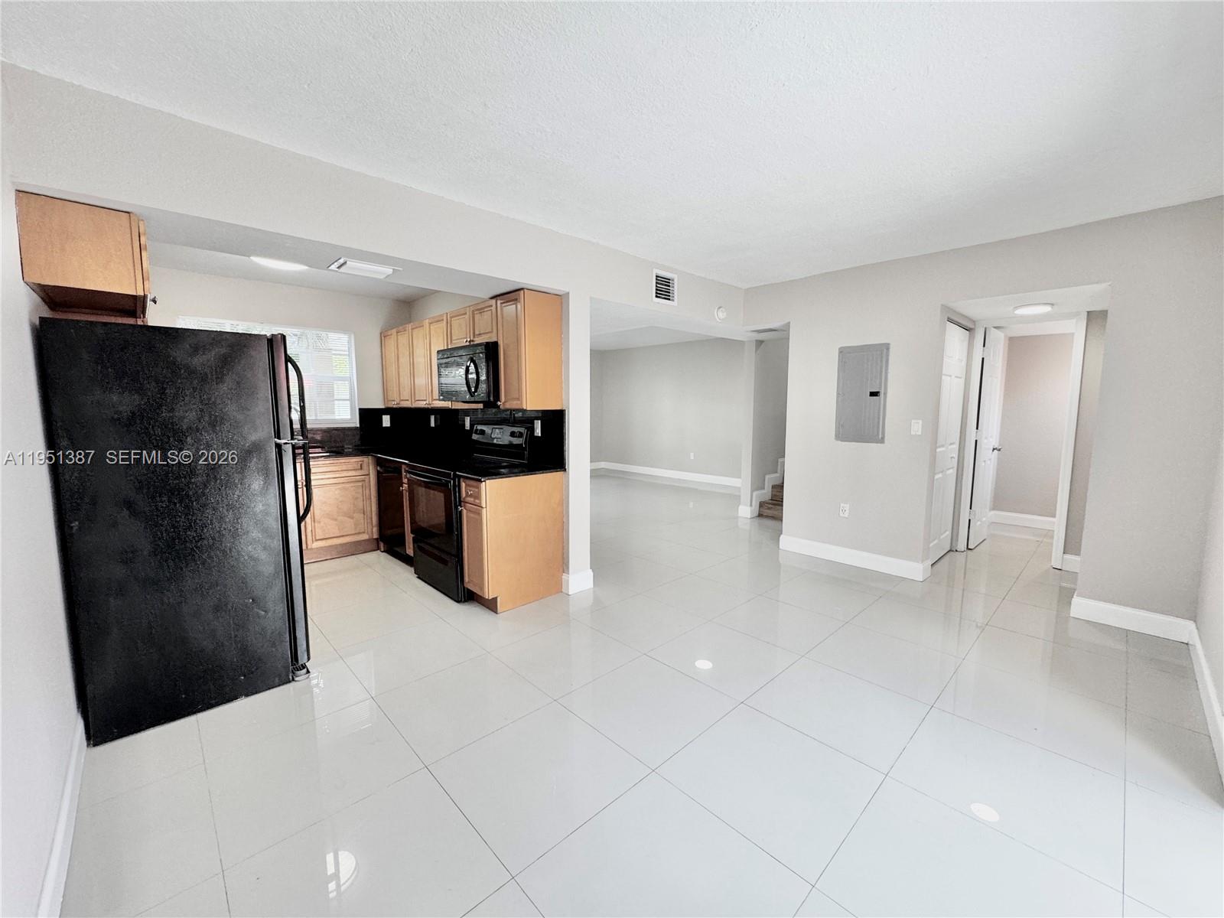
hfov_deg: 102.1
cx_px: 612
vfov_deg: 85.7
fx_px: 495
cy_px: 459
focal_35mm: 14
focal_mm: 2.22
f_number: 2.2
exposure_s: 1/120
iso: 160
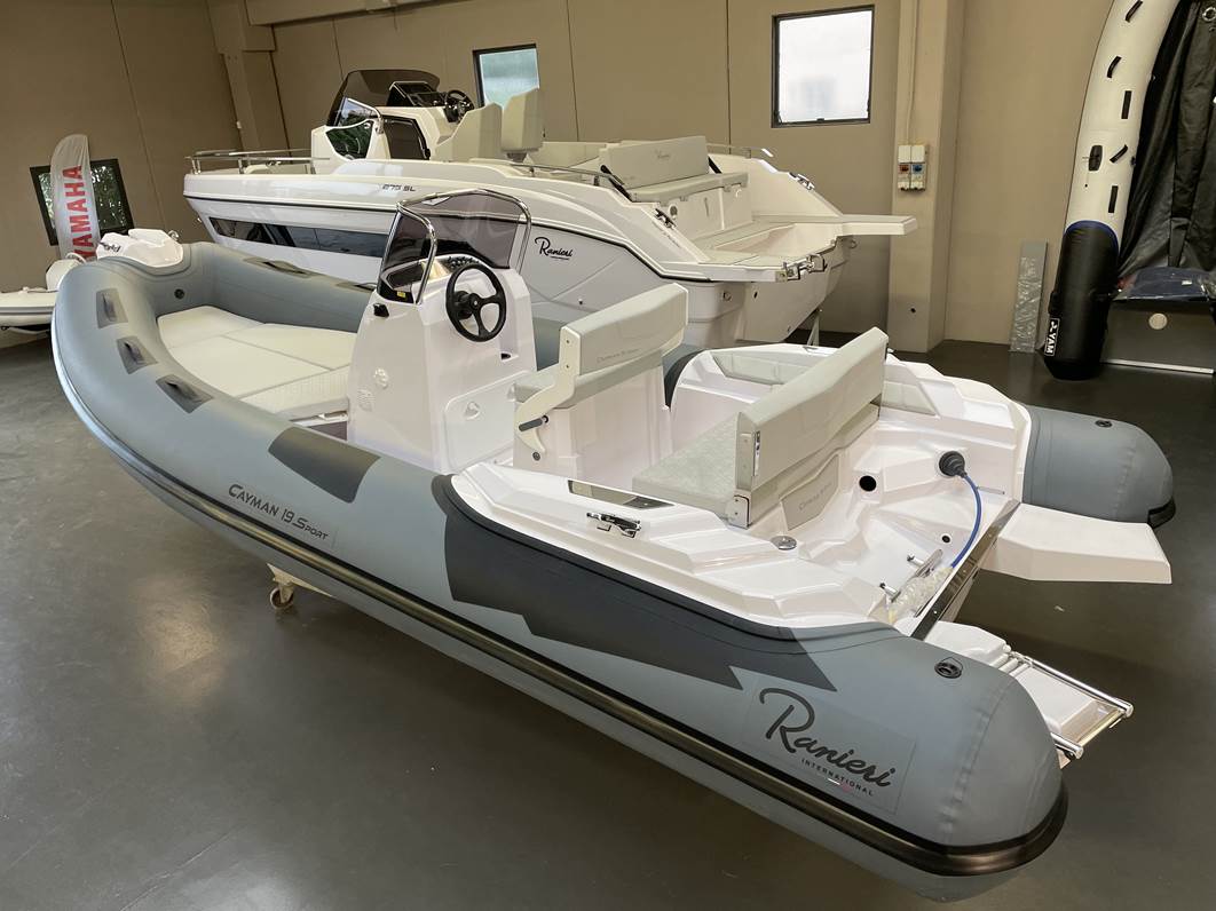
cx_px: 608
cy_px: 456
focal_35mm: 26
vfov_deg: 53.0
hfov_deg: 67.3
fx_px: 913
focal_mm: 4.2
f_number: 1.6
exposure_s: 1/100
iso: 125
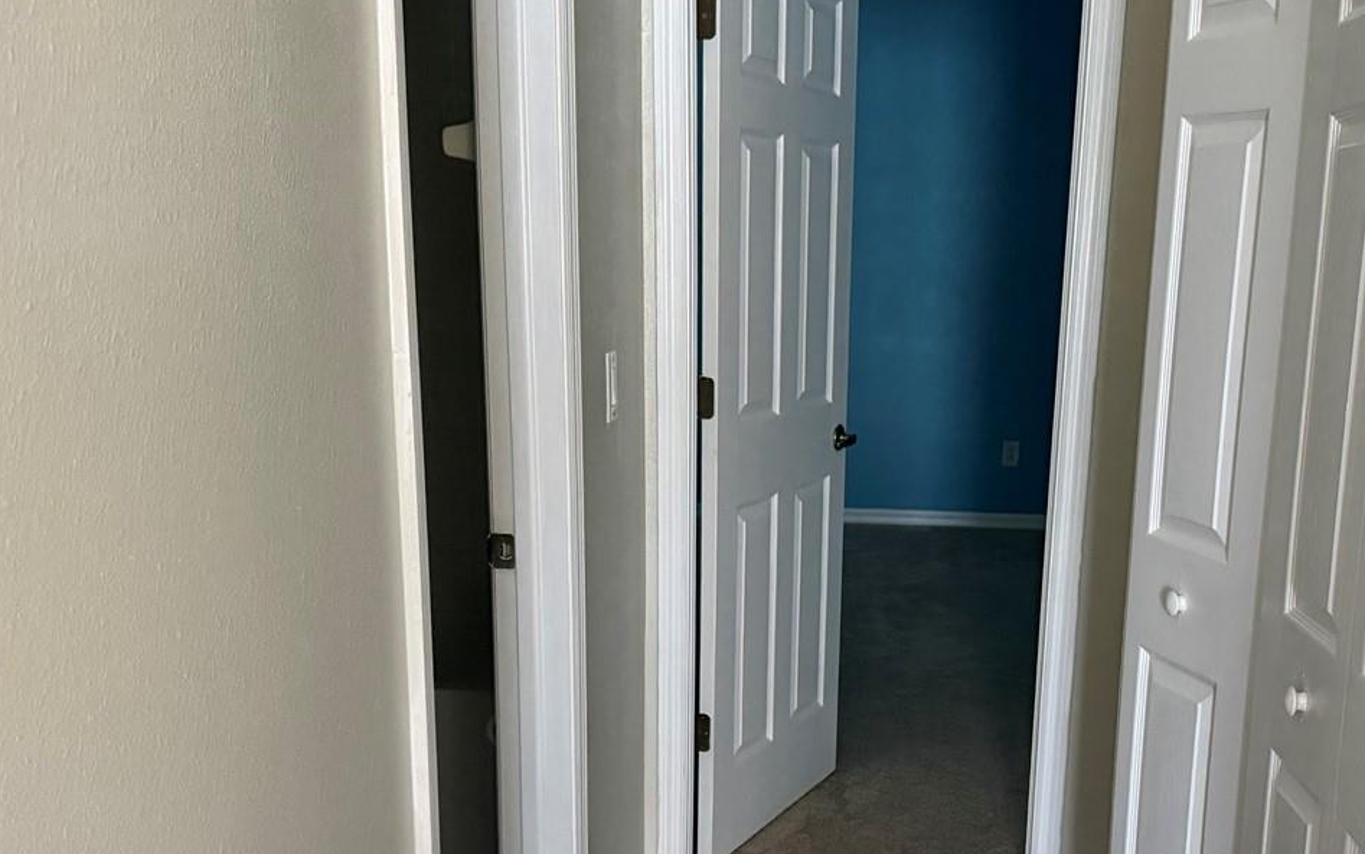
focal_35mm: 43
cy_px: 619
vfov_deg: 29.5
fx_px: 1600
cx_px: 892
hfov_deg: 45.6
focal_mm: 6.76
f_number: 1.78
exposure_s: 1/60
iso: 640
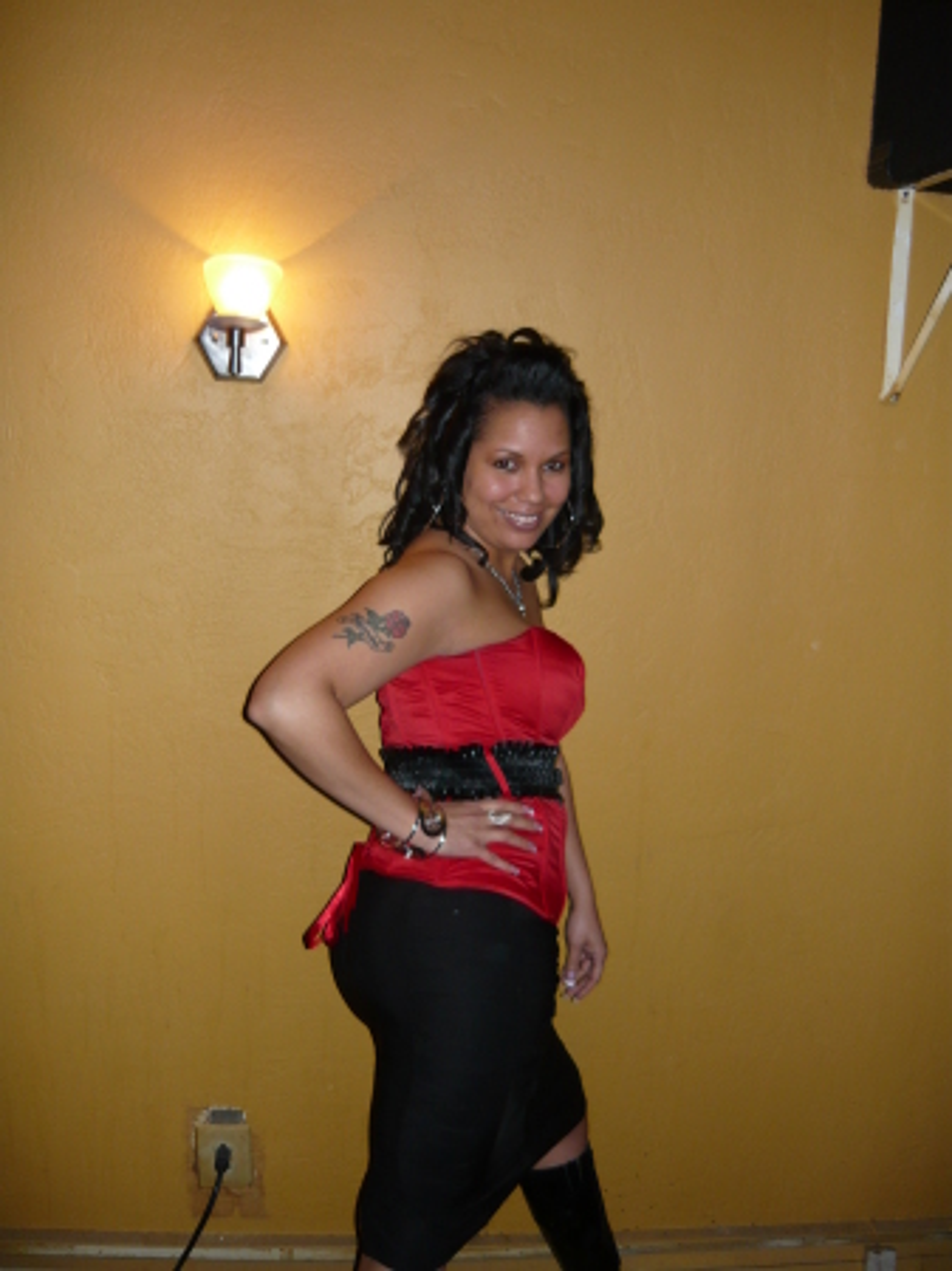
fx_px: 1211
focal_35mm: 33
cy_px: 636
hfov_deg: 42.9
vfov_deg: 55.4
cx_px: 476
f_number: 2.8
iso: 100
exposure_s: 1/30
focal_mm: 5.5
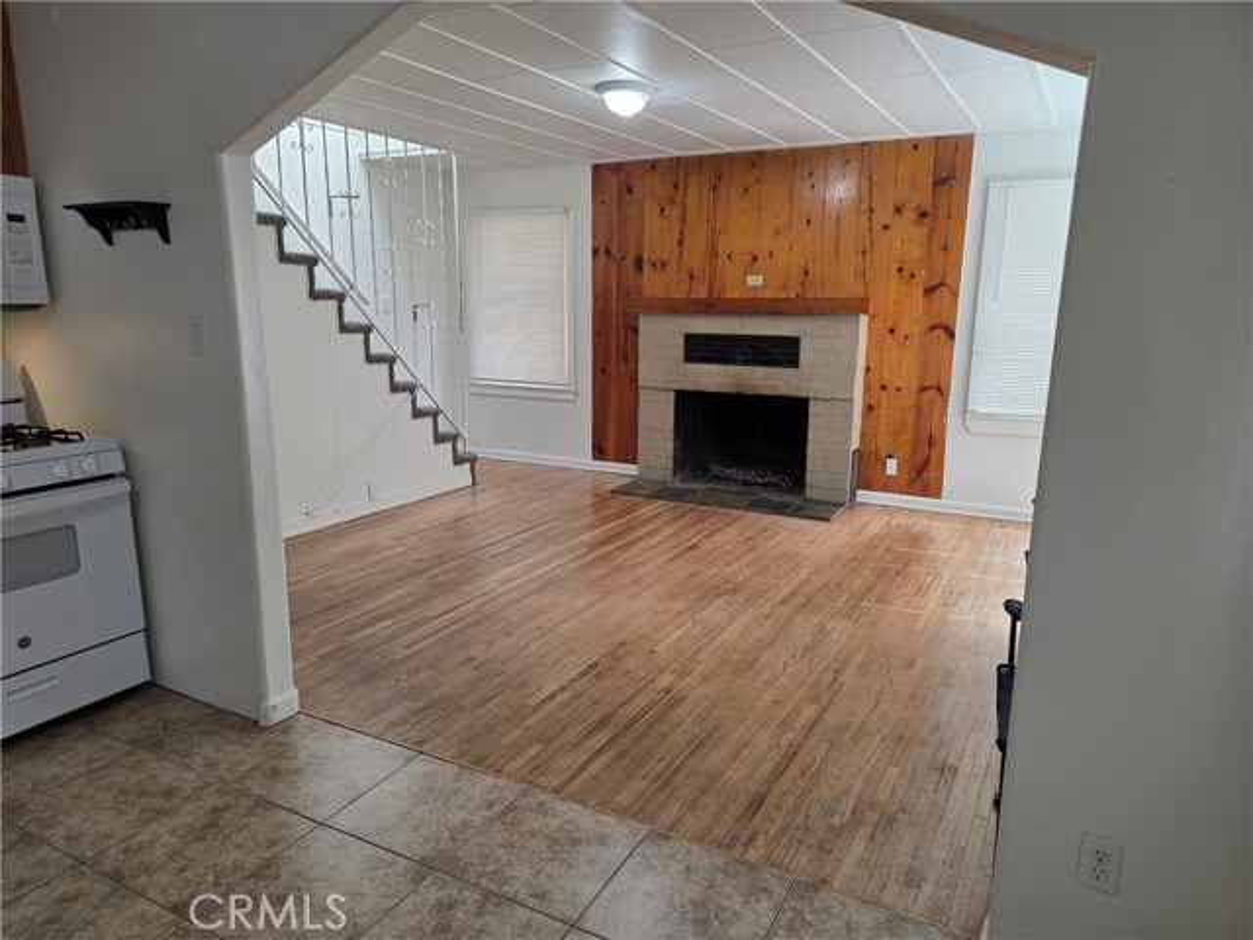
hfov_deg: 73.9
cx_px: 626
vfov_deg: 58.9
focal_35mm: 23
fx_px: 833
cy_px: 470
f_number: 1.7
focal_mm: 6.3
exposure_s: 1/120
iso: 100
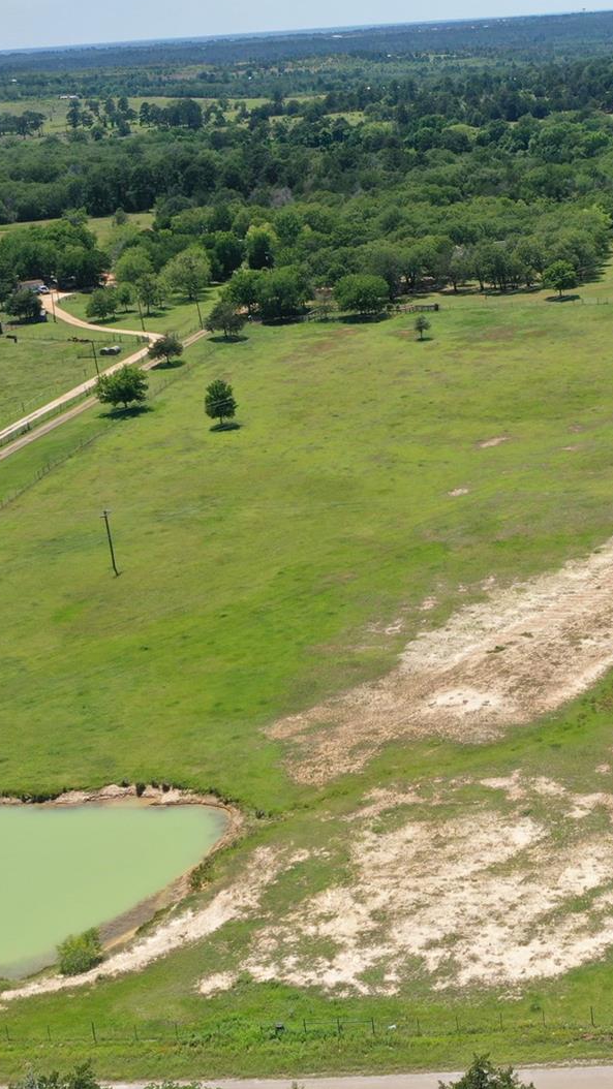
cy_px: 490
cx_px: 645
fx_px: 1647
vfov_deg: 36.6
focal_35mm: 57
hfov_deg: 20.3
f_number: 5.6
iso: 120
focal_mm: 10.26
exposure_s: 1/30
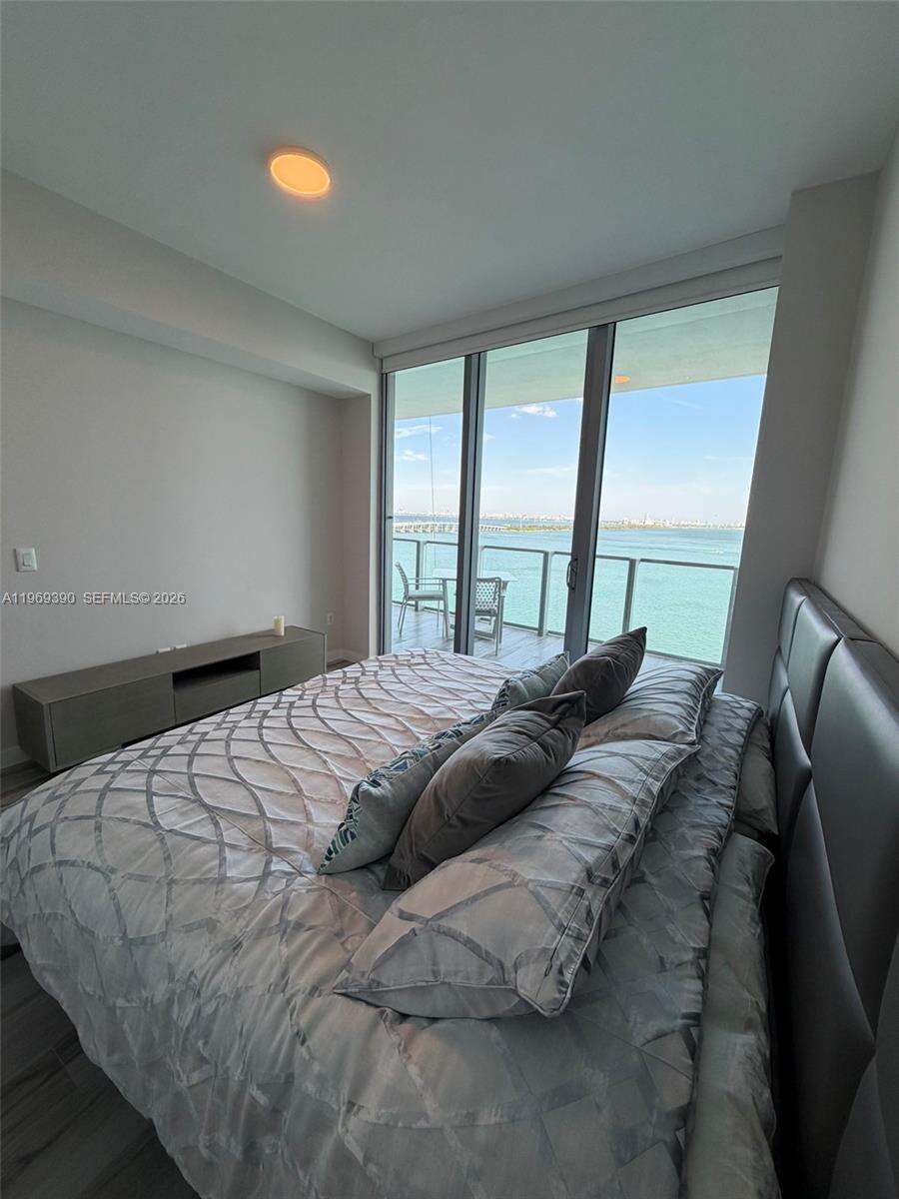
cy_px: 600
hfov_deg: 85.7
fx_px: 485
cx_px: 450
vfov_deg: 102.1
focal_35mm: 14
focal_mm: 2.22
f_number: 2.2
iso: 50
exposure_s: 1/191
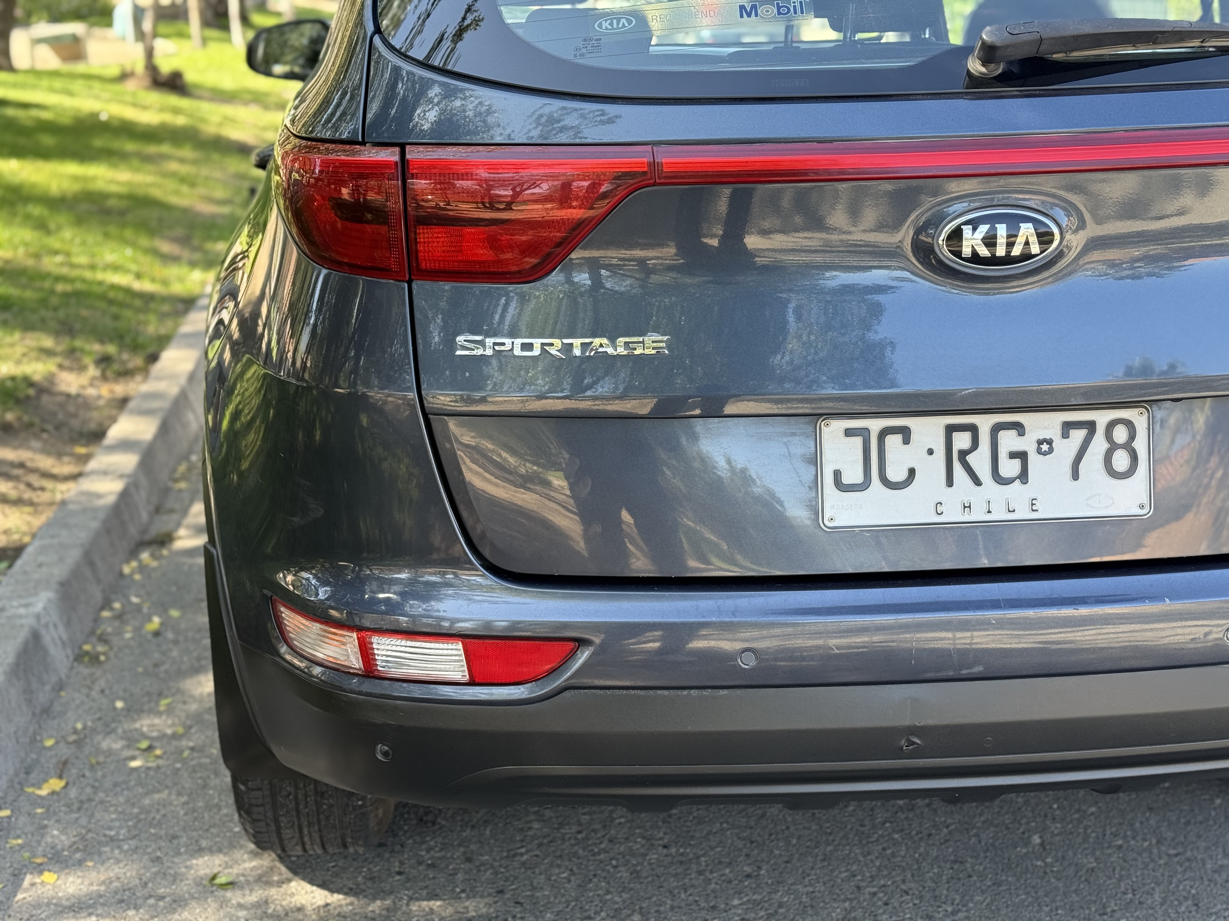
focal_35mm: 48
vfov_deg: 30.3
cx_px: 614
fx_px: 1704
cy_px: 460
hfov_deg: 39.7
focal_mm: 6.76
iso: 100
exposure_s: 1/280
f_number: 1.78
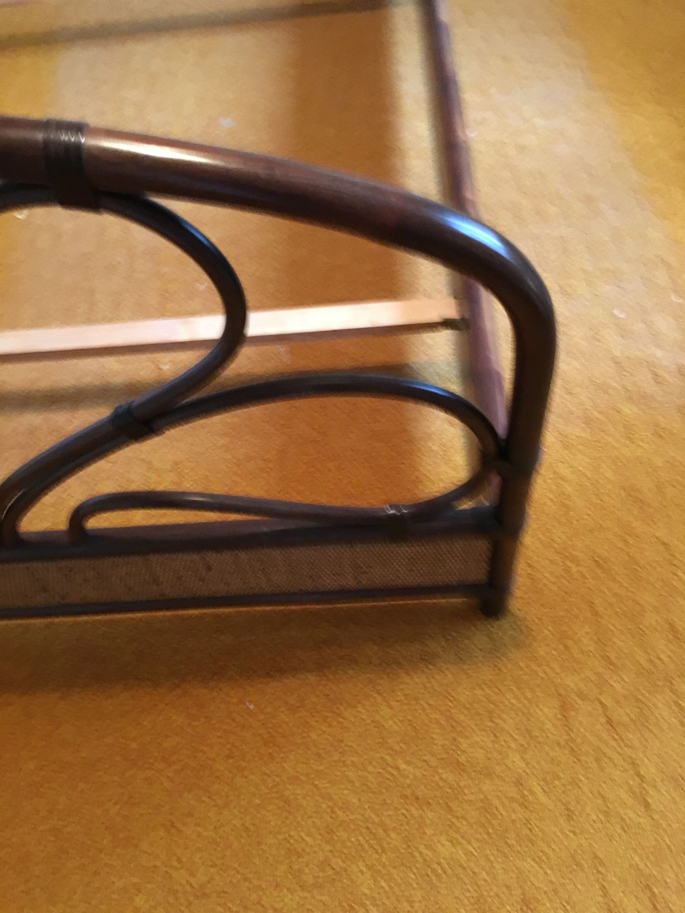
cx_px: 342
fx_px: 765
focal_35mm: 29
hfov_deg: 48.2
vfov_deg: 61.7
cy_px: 456
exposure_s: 1/17
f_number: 2.2
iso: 500
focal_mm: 4.15
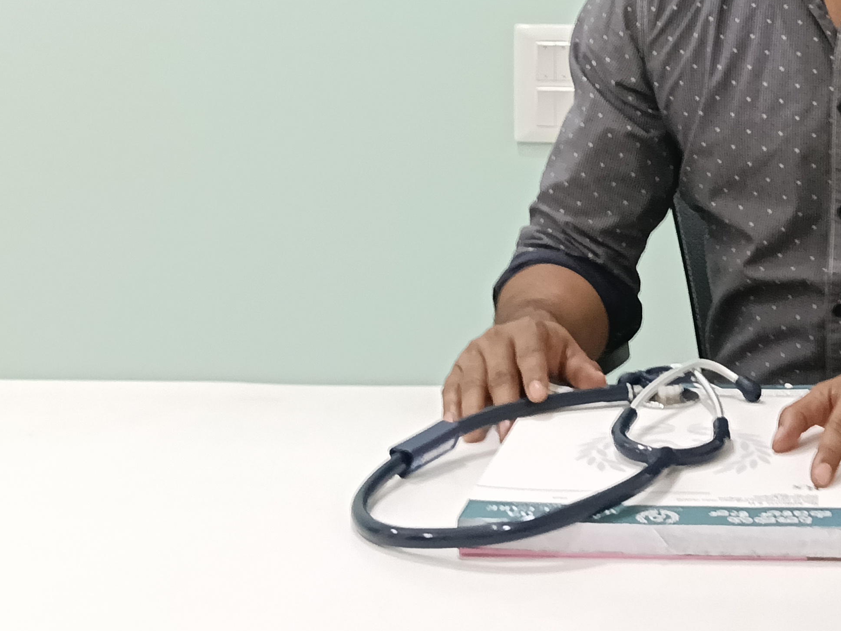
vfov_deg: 19.6
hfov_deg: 25.6
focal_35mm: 74
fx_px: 1798
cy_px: 71
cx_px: 726
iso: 320
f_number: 1.8
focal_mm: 3.98
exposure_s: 1/33.3
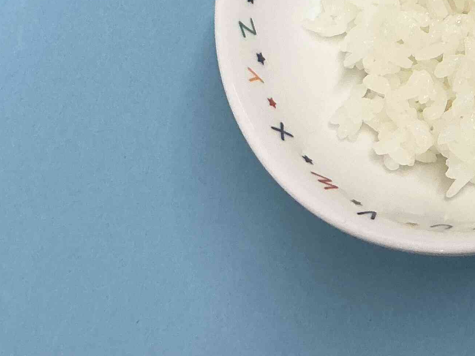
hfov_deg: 19.1
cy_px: -172
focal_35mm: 90
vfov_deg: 15.2
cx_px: 713
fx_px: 1235
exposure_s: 1/120
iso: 64
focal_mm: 3
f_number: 1.8
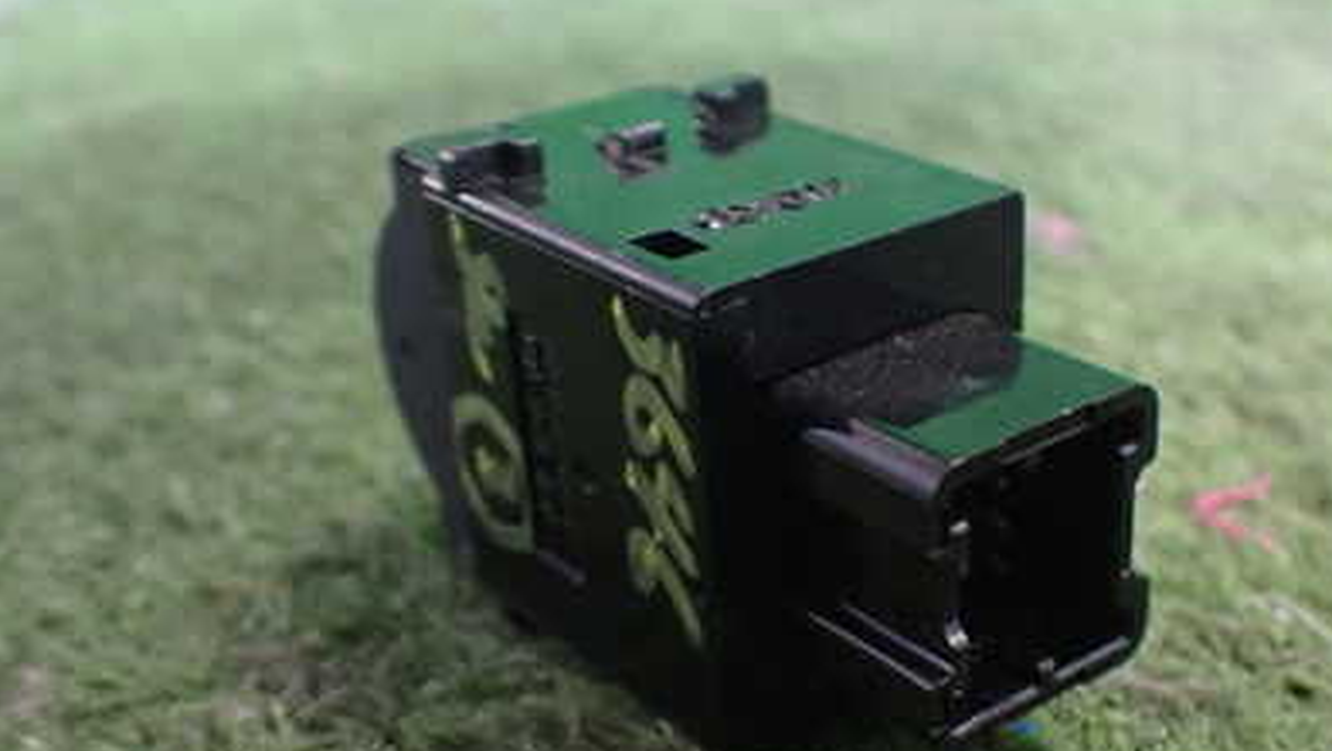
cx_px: 822
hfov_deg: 41.0
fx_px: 1767
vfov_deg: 24.0
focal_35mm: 50
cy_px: 421
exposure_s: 1/50
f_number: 2.3
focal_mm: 5.4
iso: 800
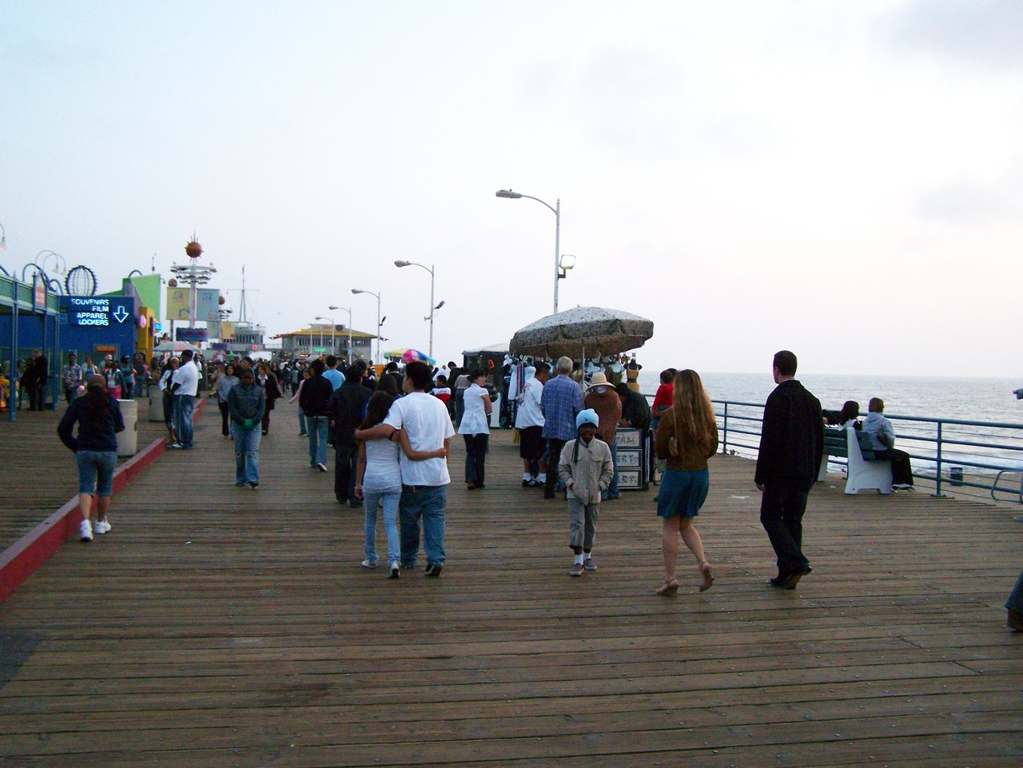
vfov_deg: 37.7
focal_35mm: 38
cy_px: 384
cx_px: 512
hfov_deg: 49.0
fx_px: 1123
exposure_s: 1/320
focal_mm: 6.3
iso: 400
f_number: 2.8
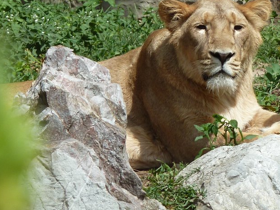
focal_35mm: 658
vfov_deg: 2.3
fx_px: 5323
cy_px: 38
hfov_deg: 3.0
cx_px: 198
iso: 80
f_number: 4.9
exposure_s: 1/320
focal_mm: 49.2
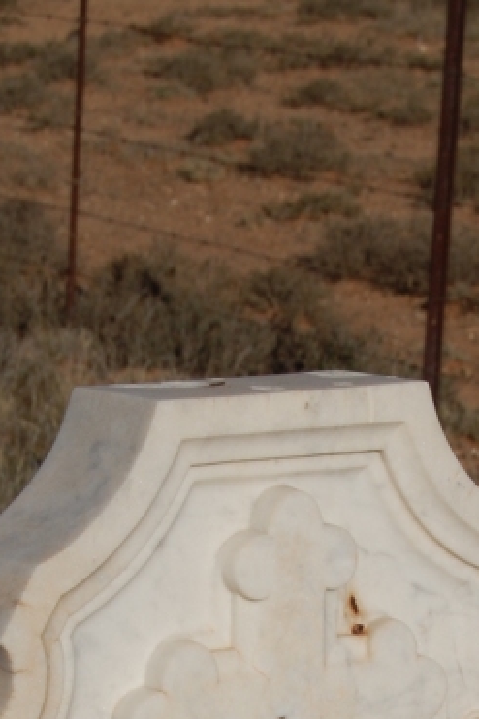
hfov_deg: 7.9
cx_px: 282
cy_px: 922
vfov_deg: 11.5
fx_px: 3476
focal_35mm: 174
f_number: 13
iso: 200
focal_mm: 42
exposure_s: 1/640
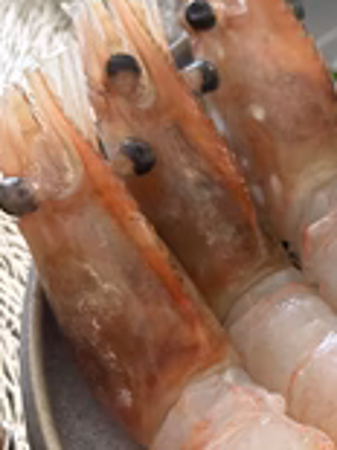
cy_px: 258
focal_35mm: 67
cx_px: 430
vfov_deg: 29.0
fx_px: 871
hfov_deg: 20.2
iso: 160
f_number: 1.5
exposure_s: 1/60
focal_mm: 5.7
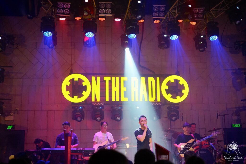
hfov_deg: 39.6
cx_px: 123
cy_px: 82
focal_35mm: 50
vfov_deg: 27.0
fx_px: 342
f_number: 1.4
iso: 2500
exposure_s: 1/100
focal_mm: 33
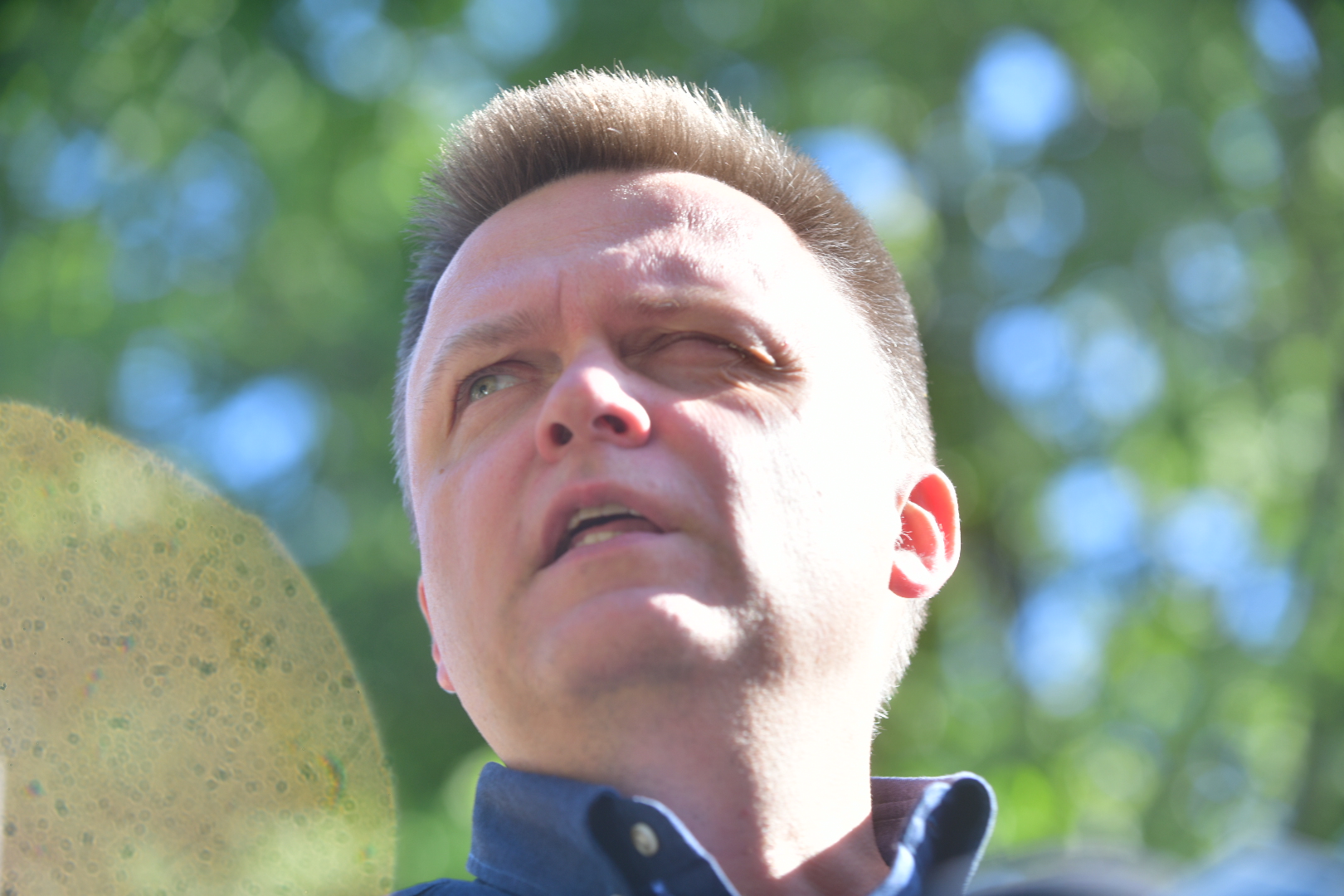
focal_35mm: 105
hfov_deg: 19.5
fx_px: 3920
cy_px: 448
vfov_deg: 13.0
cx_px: 672
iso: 100
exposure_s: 1/250
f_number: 4.5
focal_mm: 105
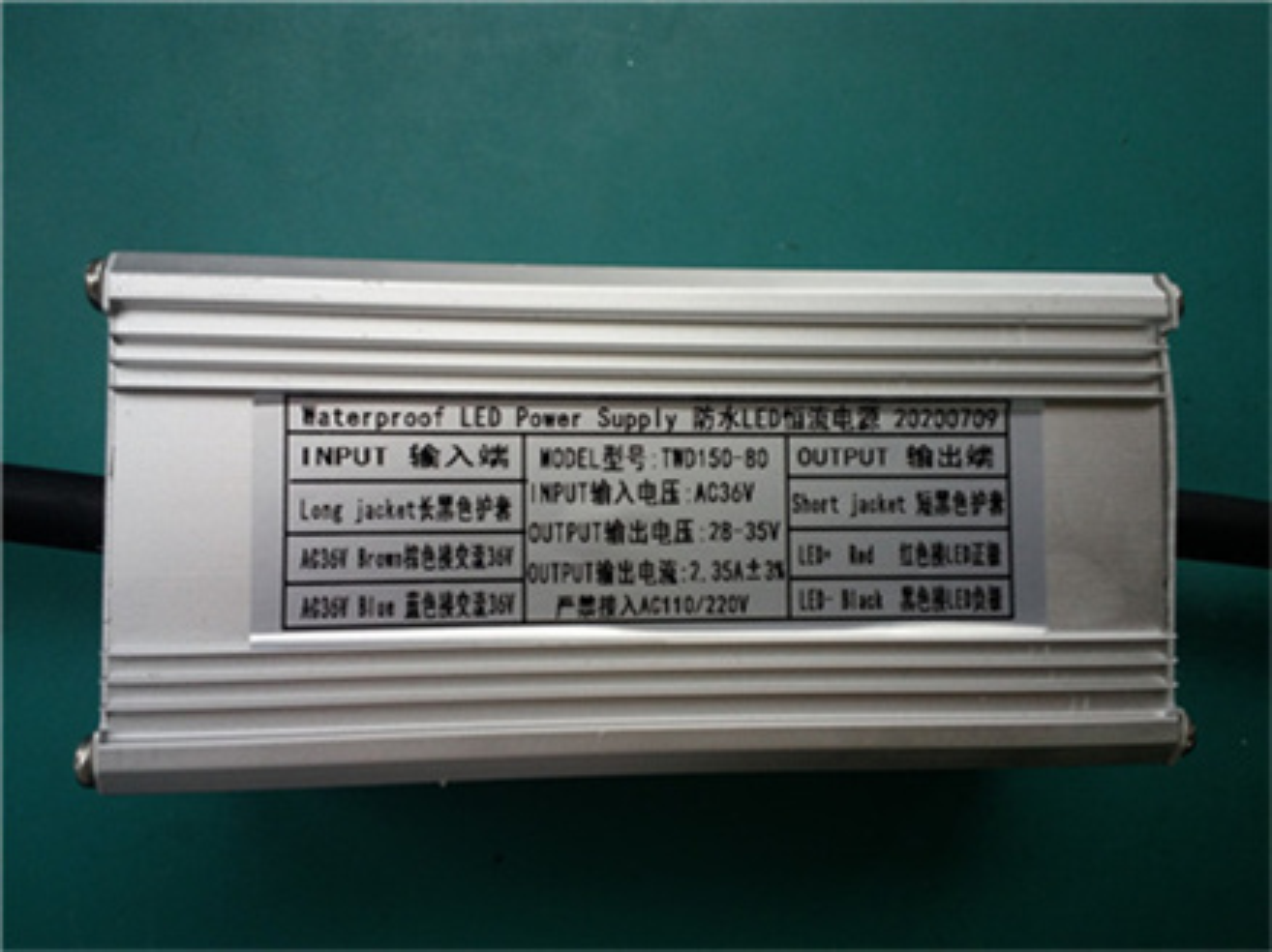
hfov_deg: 65.4
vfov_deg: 51.3
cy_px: 476
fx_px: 992
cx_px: 636
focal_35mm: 27
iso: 80
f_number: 2.09
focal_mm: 3.6
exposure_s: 1/100
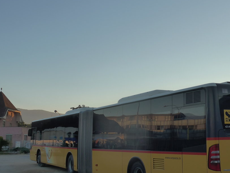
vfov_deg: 29.1
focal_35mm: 50
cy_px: 94
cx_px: 161
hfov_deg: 37.6
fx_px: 332
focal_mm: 7
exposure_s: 1/640
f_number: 3.2
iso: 160
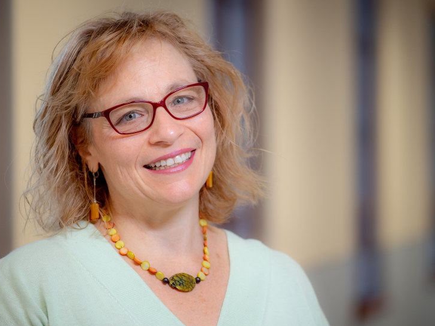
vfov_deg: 8.8
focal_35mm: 168
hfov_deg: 11.8
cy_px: 172
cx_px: 225
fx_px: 2111
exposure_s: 1/160
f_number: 1.8
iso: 250
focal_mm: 75
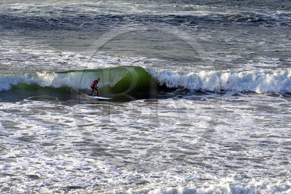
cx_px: 146
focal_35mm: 200
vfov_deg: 6.9
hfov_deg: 10.3
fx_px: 1616
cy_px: 97
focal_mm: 200
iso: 200
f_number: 9
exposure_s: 1/400
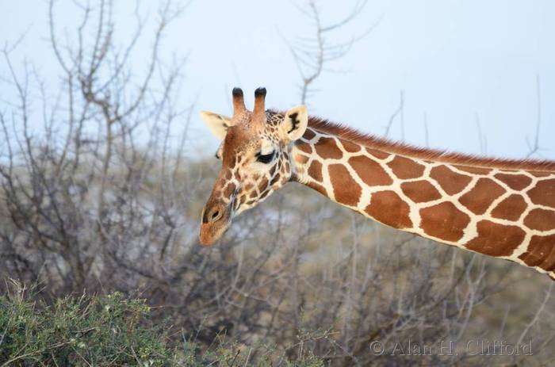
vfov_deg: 2.3
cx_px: 278
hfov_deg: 3.4
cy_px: 184
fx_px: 9227
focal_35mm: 600
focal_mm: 400
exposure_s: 1/500
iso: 1400
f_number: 5.6
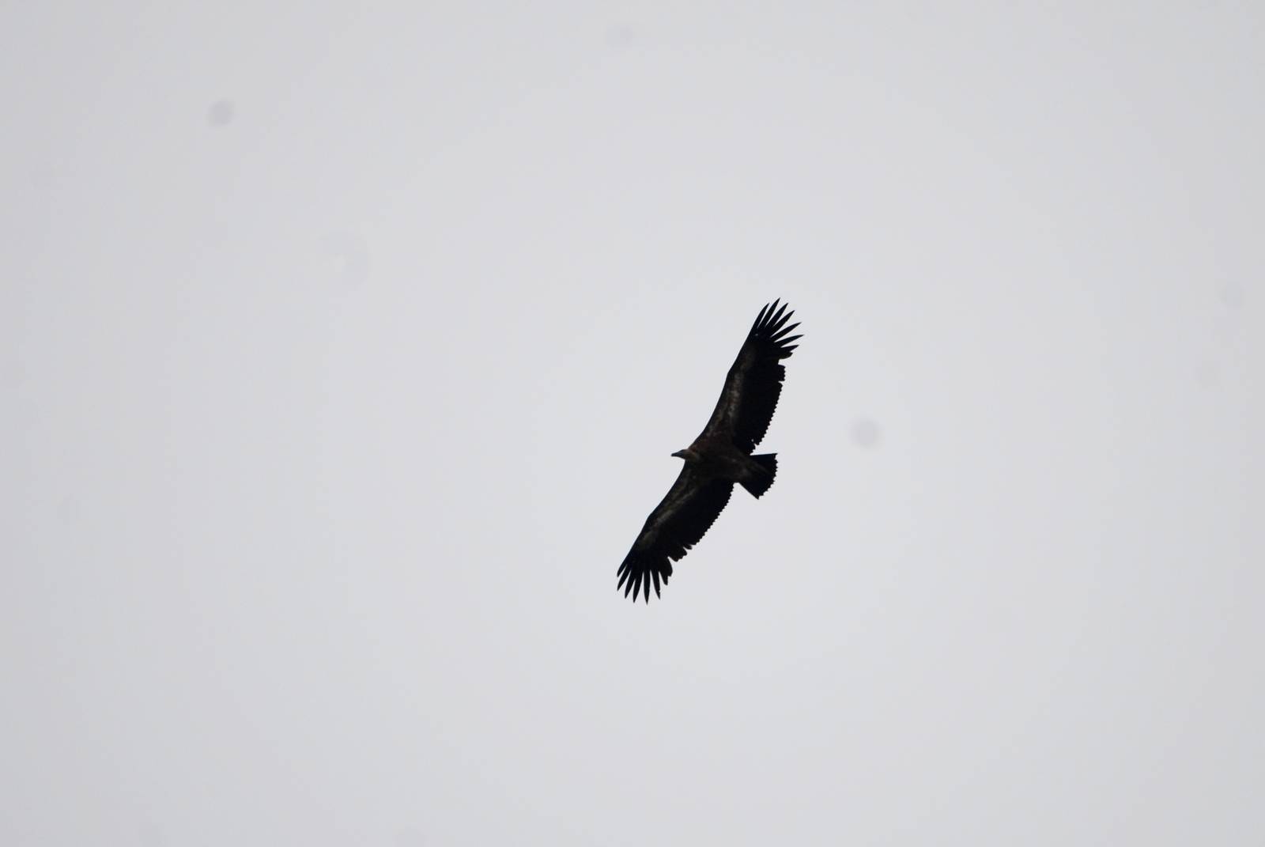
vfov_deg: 1.8
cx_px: 632
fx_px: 26385
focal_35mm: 750
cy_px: 424
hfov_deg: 2.7
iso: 200
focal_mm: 500
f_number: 6.3
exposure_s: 1/800
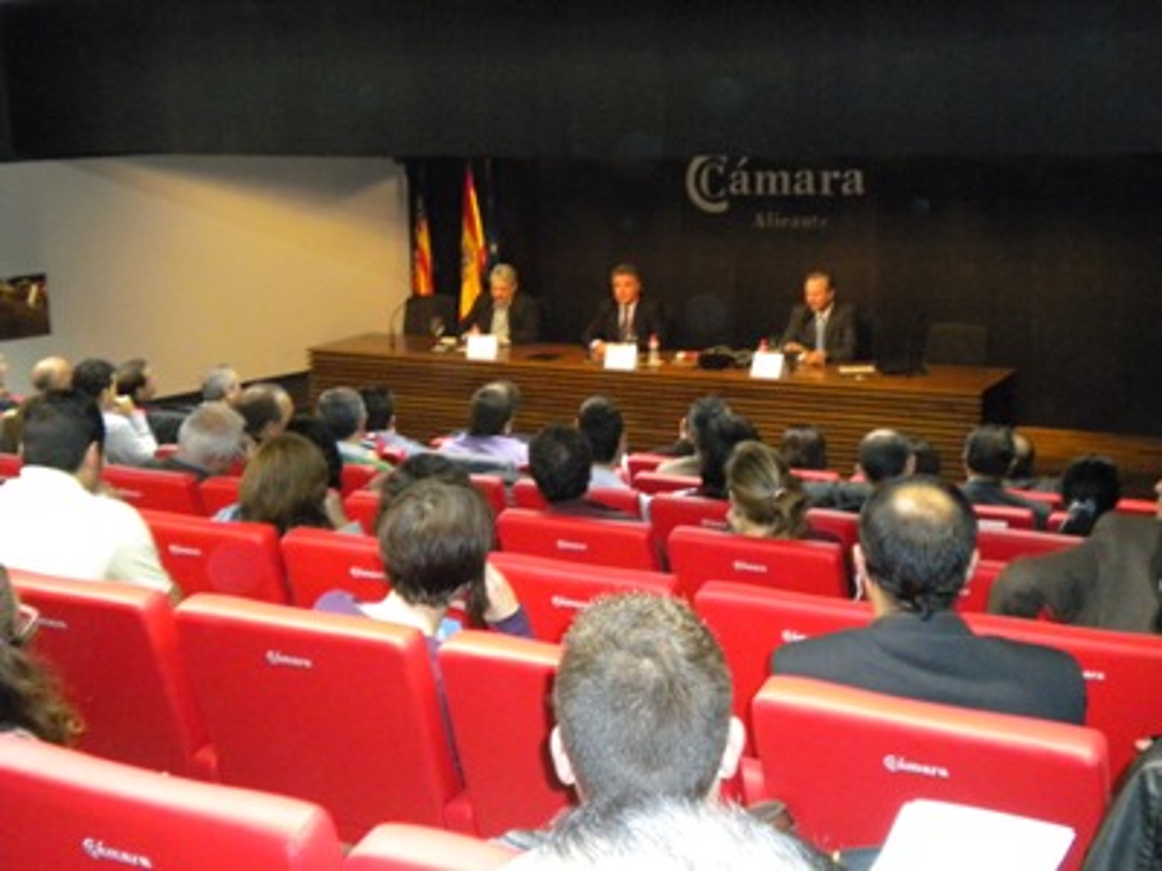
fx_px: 1746
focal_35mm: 52
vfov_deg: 28.0
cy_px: 436
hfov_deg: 36.8
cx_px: 581
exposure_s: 1/30
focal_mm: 9.3
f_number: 3.9
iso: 800
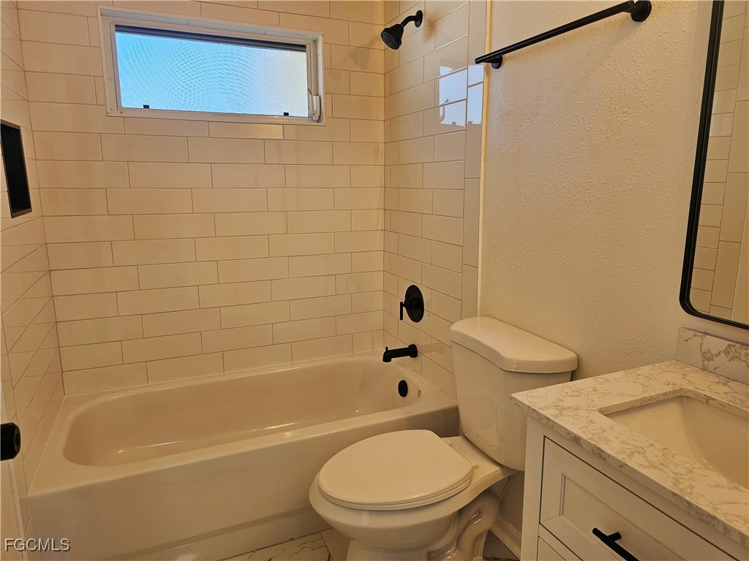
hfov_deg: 73.9
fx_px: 498
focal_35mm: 23
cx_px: 374
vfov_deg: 58.9
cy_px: 280
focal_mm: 6.3
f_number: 1.7
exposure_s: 1/120
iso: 20
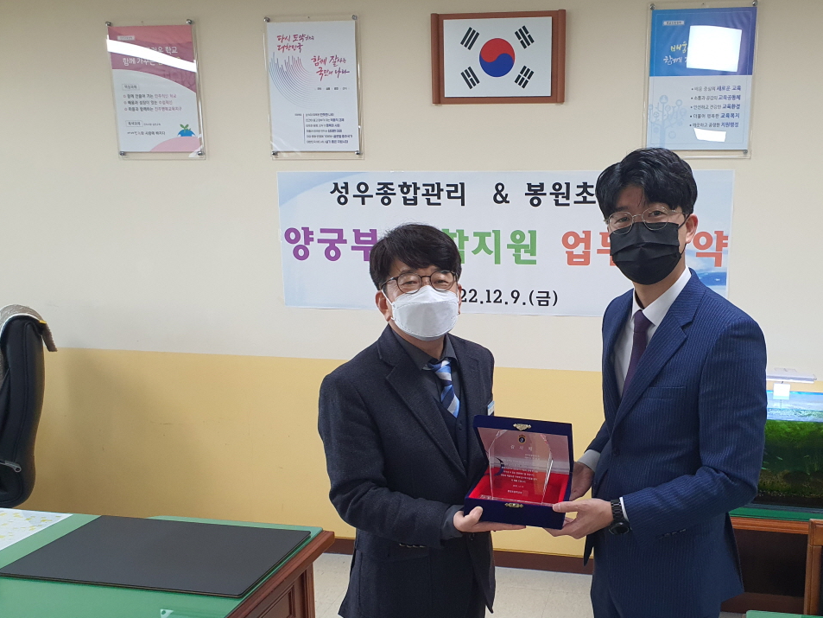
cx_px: 515
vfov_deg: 42.7
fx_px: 785
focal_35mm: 33
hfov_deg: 54.7
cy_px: 373
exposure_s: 1/120
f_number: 2.4
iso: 200
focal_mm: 4.3
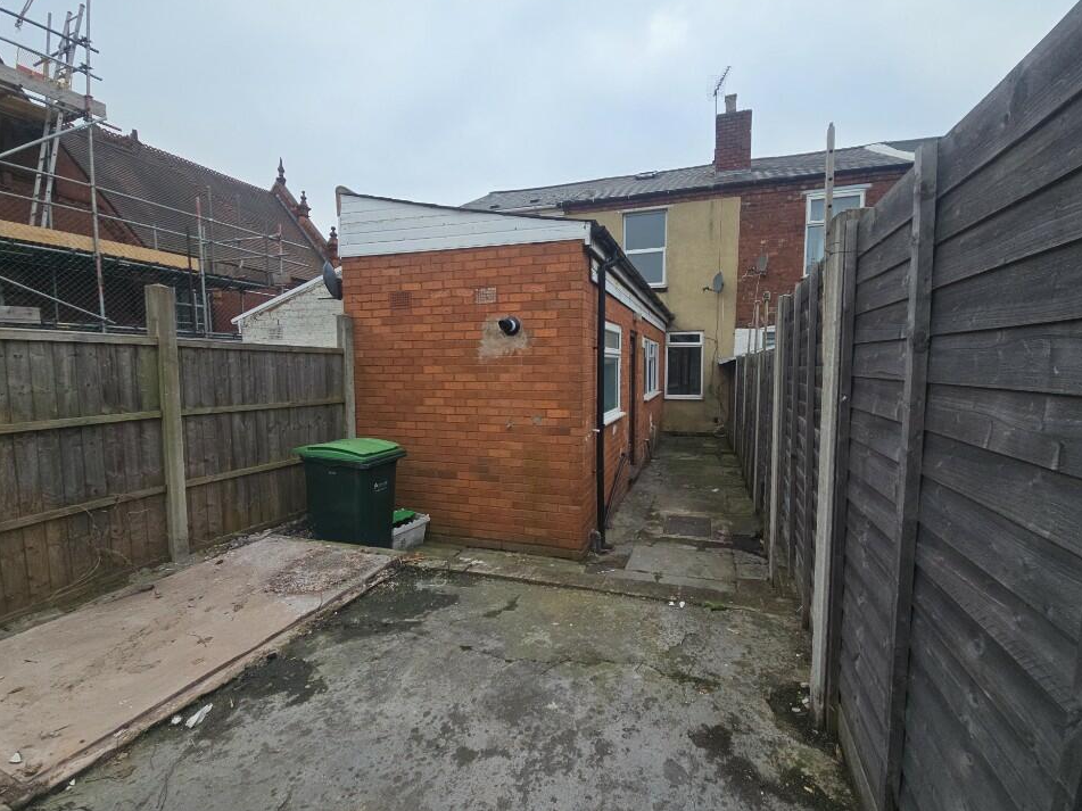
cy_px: 403
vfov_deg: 85.7
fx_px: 438
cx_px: 560
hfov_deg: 102.0
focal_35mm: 14
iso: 50
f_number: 2.2
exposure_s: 1/247
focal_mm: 2.2
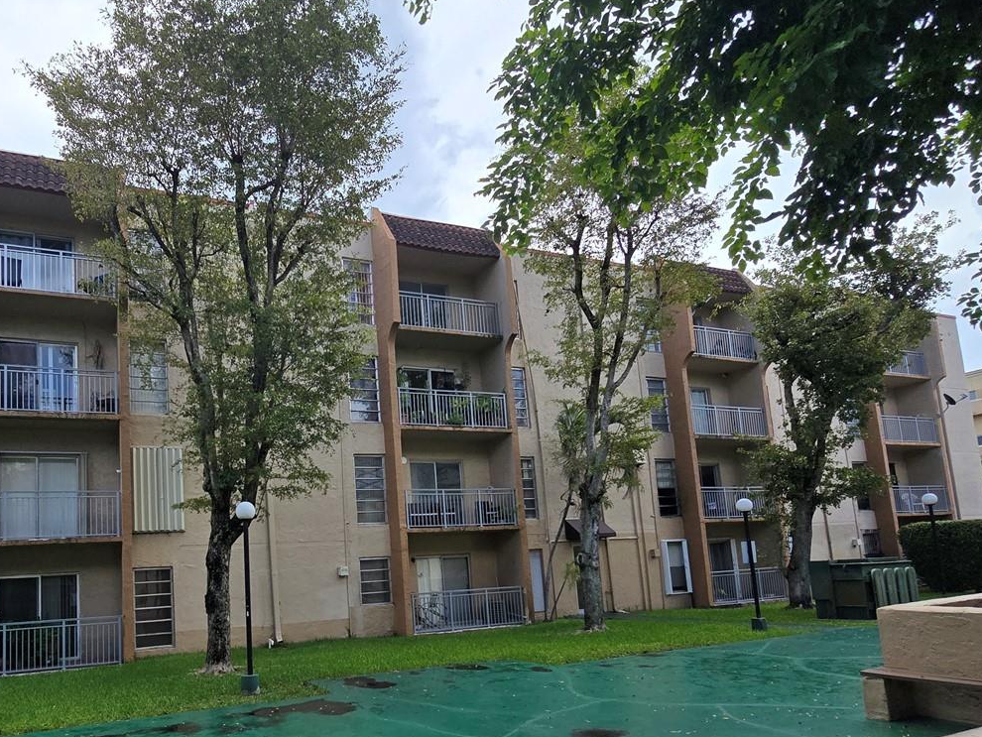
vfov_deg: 61.9
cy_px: 490
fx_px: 596
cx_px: 336
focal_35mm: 21
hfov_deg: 76.7
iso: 50
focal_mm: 2.2
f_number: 2.2
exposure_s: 1/1222
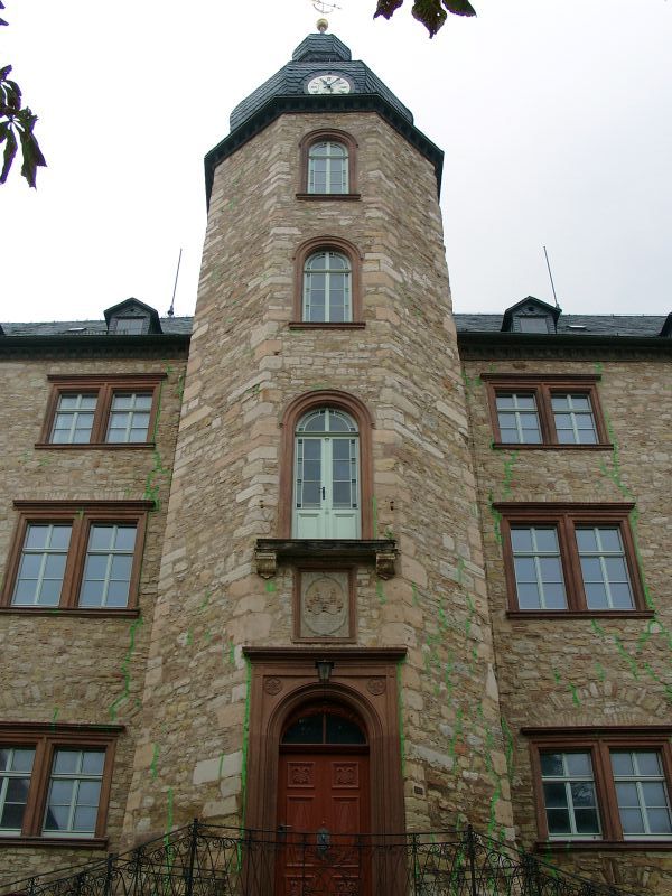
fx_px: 880
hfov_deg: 41.8
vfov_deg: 54.0
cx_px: 336
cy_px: 448
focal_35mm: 34
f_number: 4
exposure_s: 1/250
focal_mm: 7.13
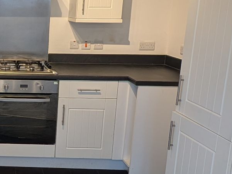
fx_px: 322
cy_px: 70
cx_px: -37
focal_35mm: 48
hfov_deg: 33.3
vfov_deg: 30.2
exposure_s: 1/25
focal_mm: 2.23
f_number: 1.95
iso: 57
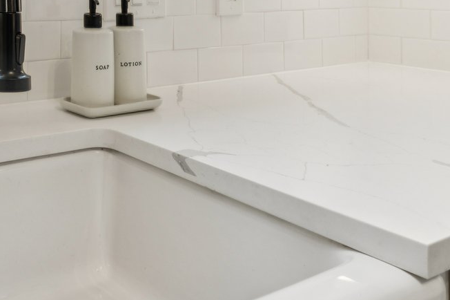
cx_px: -24
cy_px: -20
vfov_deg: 28.1
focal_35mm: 44
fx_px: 550
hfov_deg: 38.3
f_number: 5.6
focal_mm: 14
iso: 200
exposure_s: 1/40
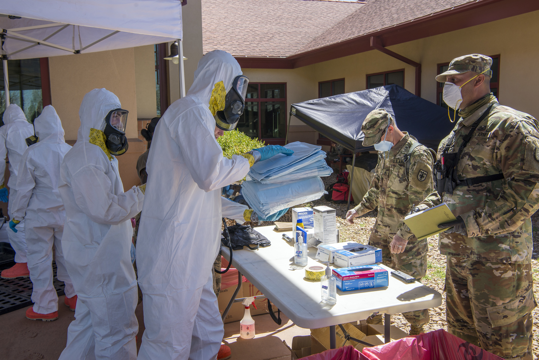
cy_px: 180
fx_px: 569
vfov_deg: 35.1
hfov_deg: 50.7
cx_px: 270
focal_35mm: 38
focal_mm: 38
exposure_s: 1/320
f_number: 10
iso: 320
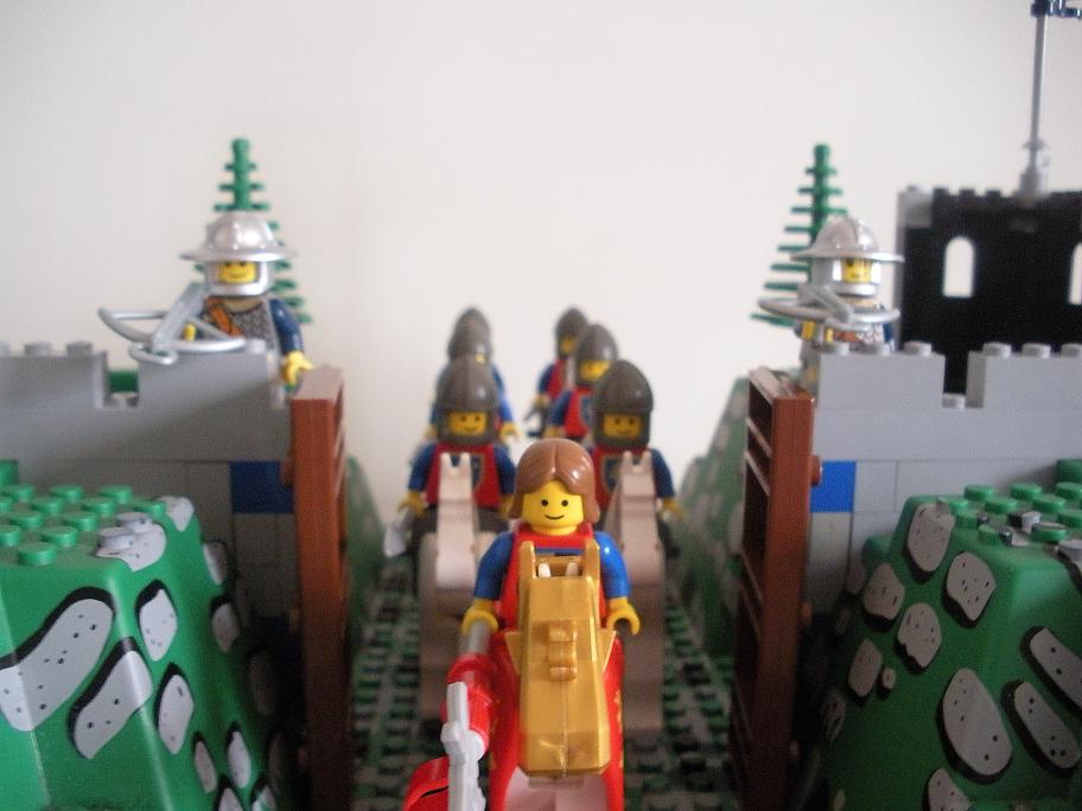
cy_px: 406
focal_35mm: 36
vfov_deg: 39.7
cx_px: 541
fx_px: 1125
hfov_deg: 51.4
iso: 400
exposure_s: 1/12.2
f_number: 3.5
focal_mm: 6.3
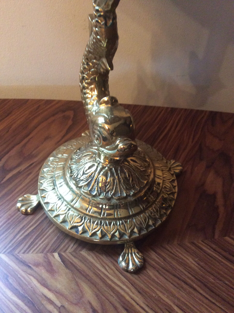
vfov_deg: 56.9
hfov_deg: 44.1
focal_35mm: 32
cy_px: 156
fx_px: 289
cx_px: 117
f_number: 2.4
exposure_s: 1/17
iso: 250
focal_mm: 3.3
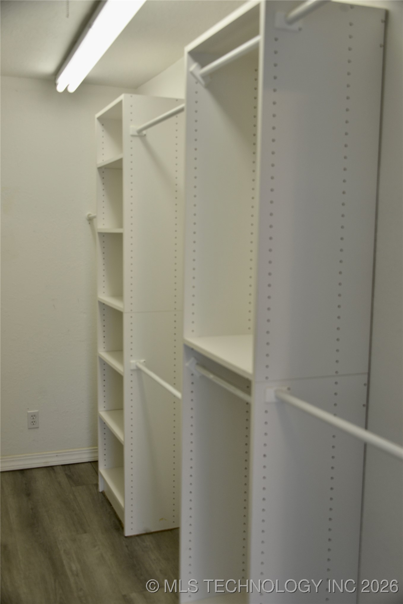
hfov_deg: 36.9
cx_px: 202
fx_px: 604
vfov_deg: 53.1
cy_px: 302
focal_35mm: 36
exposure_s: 1/80
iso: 320
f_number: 4.5
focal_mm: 36
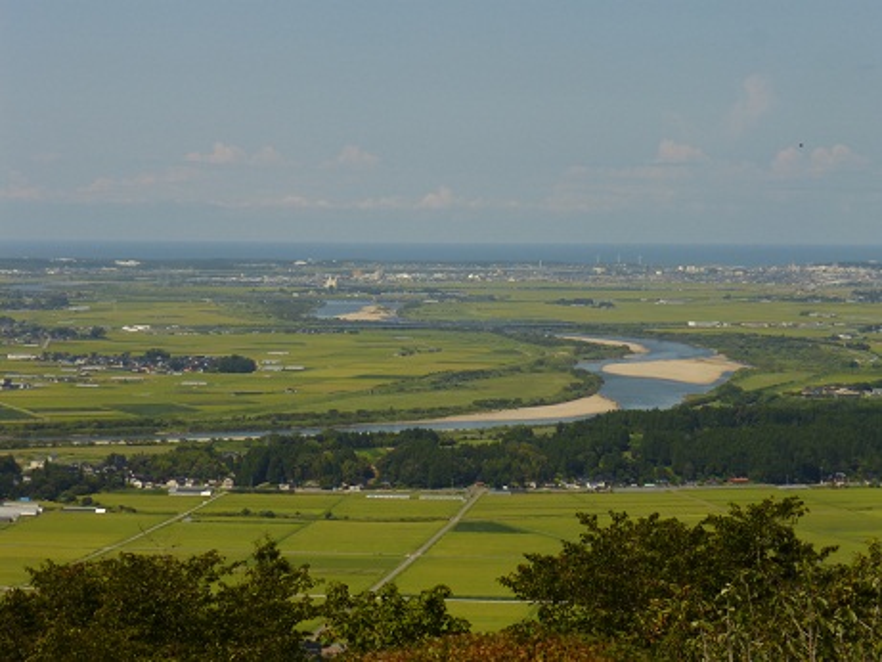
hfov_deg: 18.4
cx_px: 441
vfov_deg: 13.8
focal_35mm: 107
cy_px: 331
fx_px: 2727
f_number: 5.4
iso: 100
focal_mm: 19.1
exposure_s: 1/800
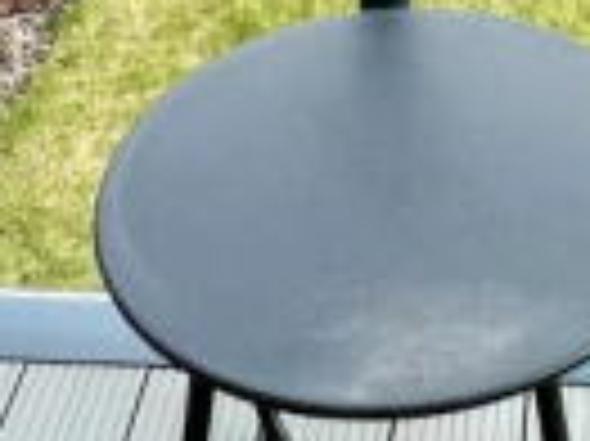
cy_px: -369
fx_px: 1737
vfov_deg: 13.0
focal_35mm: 102
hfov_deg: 19.0
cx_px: 495
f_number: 1.8
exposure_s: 1/292
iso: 32
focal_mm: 1.57
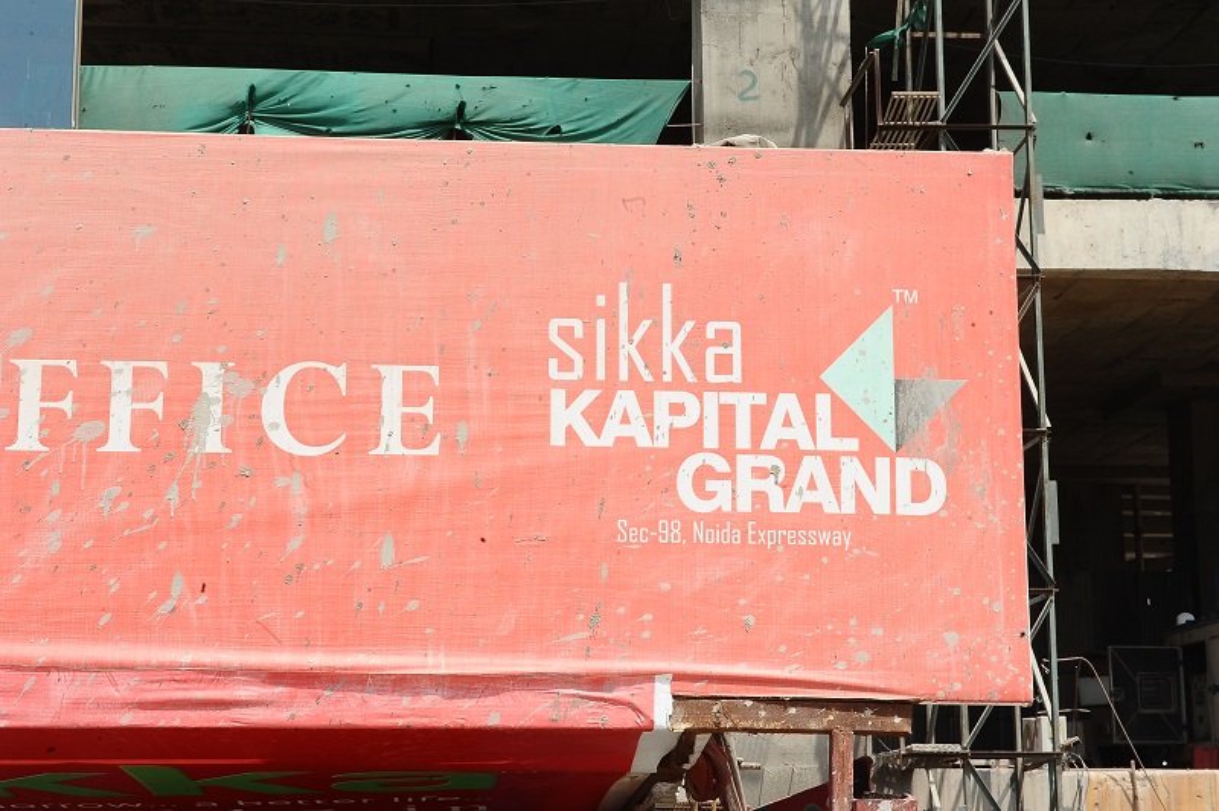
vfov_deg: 19.4
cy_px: 406
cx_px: 610
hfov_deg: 28.9
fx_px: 2368
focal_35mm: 70
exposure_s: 1/125
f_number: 22
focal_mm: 70
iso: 800
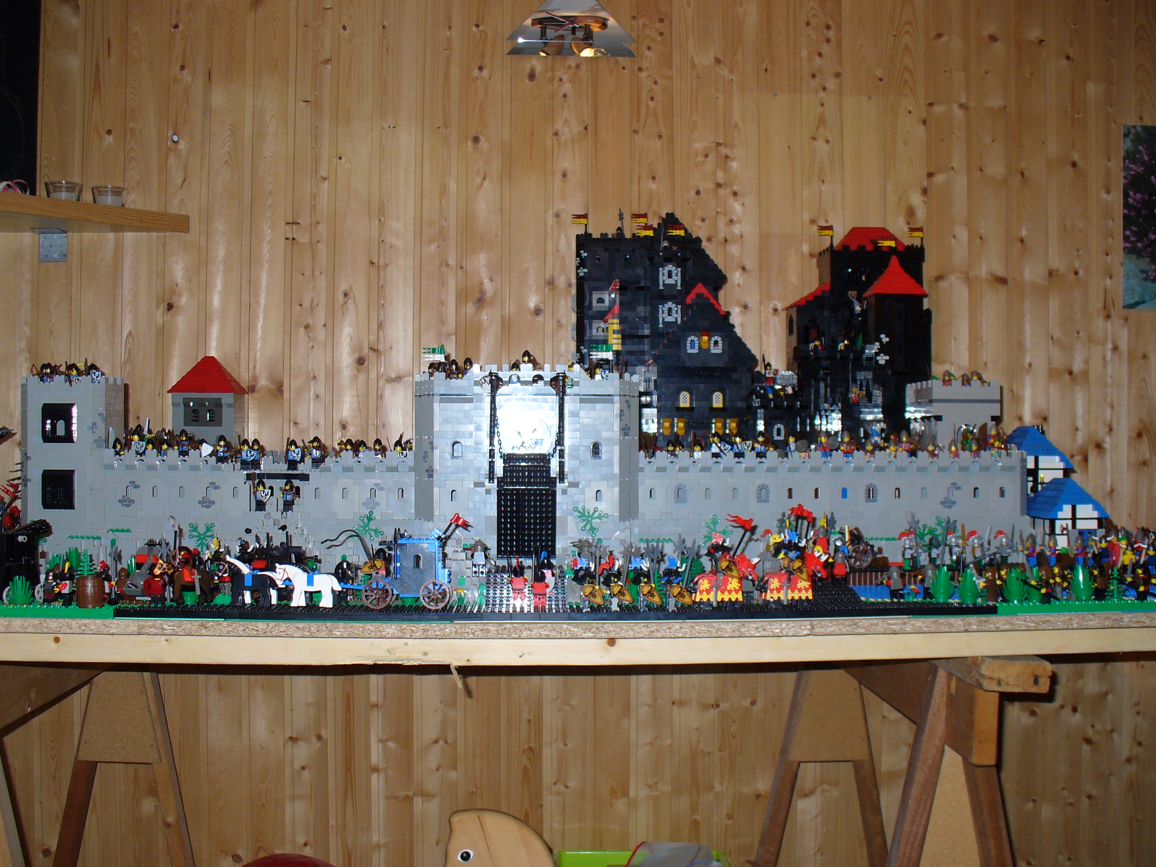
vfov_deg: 36.0
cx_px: 549
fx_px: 1336
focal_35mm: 40
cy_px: 449
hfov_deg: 46.8
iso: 100
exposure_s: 1/60
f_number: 2.8
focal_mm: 6.1
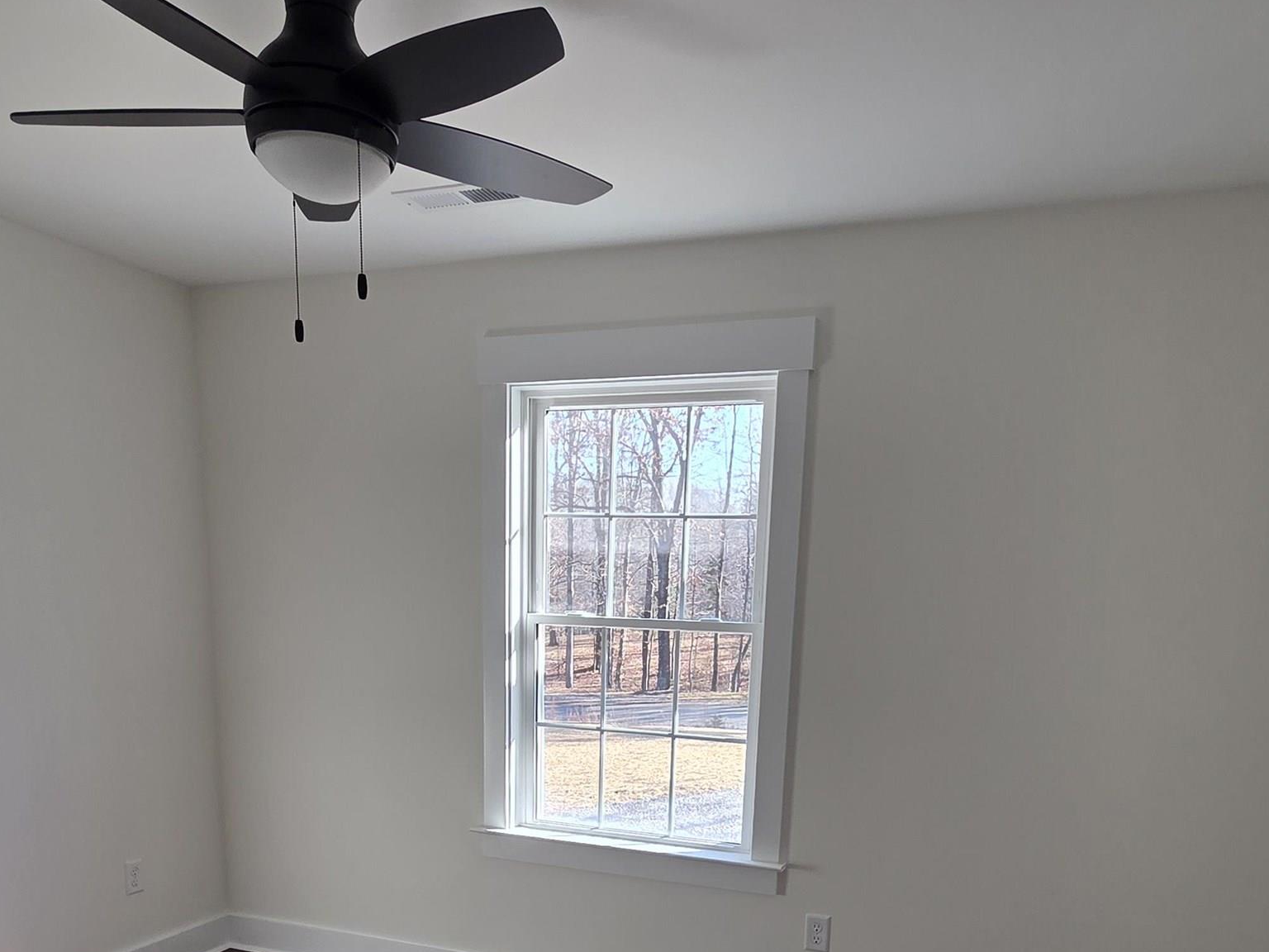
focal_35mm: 26
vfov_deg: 48.7
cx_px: 629
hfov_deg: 67.3
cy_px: 816
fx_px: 953
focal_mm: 2.2
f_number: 2.2
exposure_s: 1/120
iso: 64
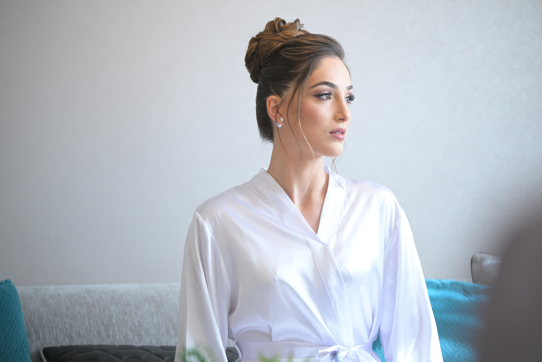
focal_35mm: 180
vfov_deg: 7.6
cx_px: 271
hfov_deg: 11.4
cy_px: 181
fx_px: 2710
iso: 640
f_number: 2.8
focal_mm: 180
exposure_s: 1/200
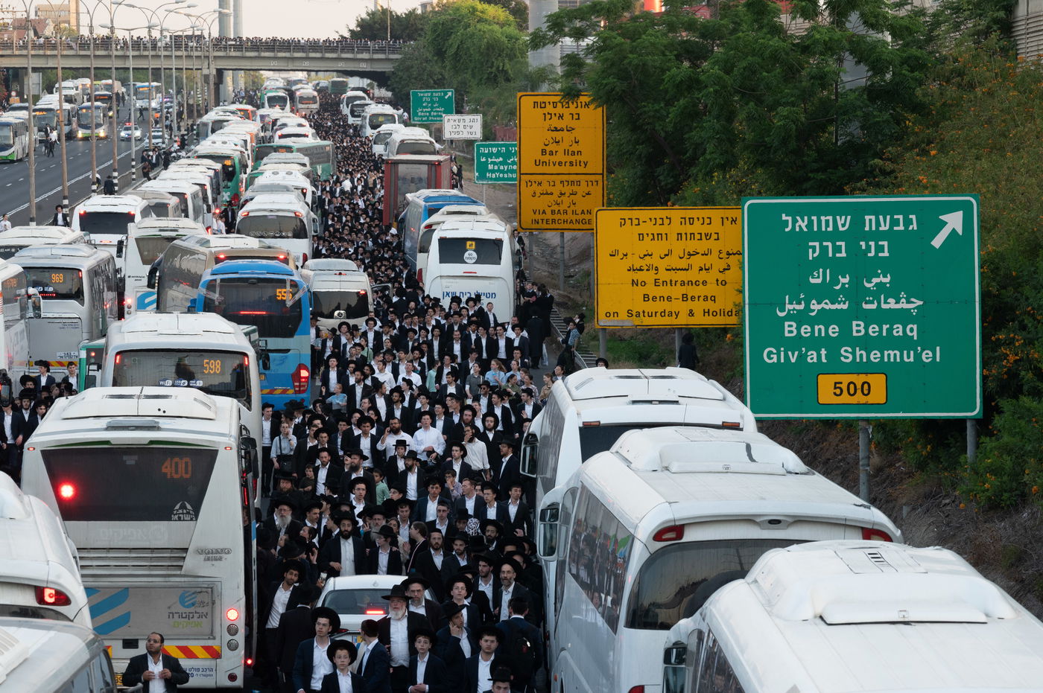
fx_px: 5790
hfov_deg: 10.3
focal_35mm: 200
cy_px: 346
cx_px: 522
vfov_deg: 6.9
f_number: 13
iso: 1600
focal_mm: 200
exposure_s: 1/100
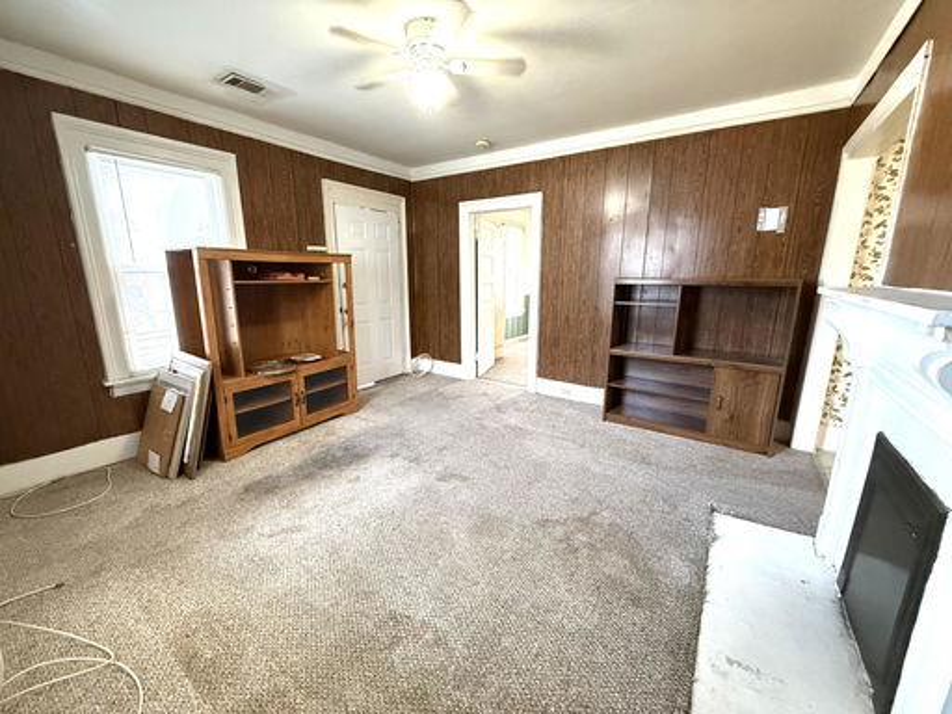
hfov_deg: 102.1
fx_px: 385
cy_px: 357
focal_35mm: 14
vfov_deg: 85.7
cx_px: 476
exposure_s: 1/60
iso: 800
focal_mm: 2.22
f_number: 2.2
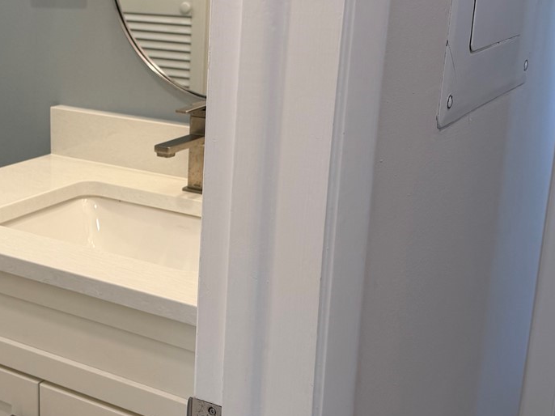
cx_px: 115
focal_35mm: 56
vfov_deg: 26.1
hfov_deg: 33.4
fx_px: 898
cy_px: 187
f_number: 1.78
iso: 80
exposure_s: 1/120
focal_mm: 6.76
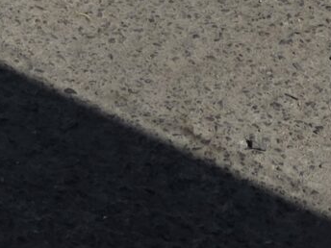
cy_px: -558
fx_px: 1635
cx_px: -681
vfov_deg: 7.4
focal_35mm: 171
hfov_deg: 9.1
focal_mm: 6.3
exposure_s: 1/1654
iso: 12
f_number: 1.7
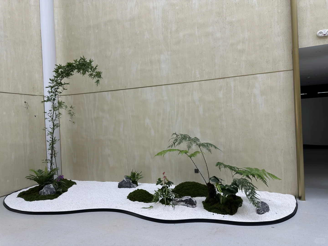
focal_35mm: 24
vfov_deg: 56.8
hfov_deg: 71.6
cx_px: 164
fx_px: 227
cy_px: 123
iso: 64
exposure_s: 1/100
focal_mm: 6.86
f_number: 1.78
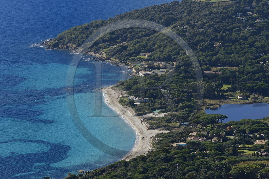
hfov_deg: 15.2
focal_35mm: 135
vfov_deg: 10.1
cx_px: 134
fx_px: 1008
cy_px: 90
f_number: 13
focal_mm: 135
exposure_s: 1/1250
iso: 800
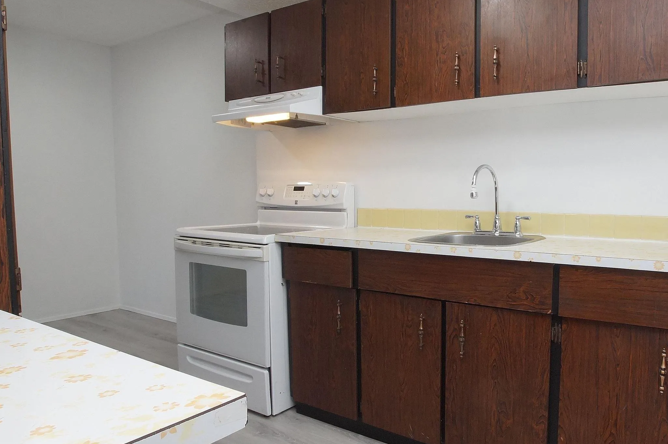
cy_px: 196
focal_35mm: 25
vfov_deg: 51.5
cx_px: 438
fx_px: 459
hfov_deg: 70.3
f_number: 11
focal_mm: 11
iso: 400
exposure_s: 1/8
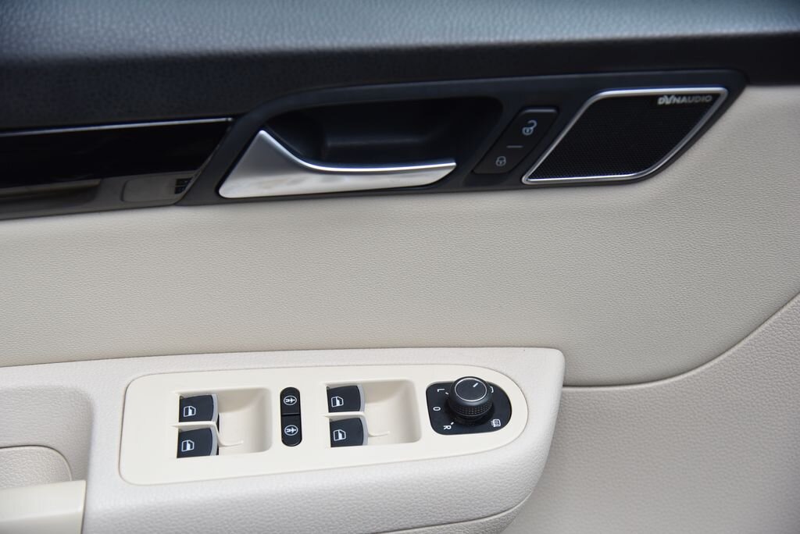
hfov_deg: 30.9
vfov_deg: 20.9
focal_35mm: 65
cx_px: 400
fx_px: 1445
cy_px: 267
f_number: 4.5
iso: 500
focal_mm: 65
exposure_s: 1/60
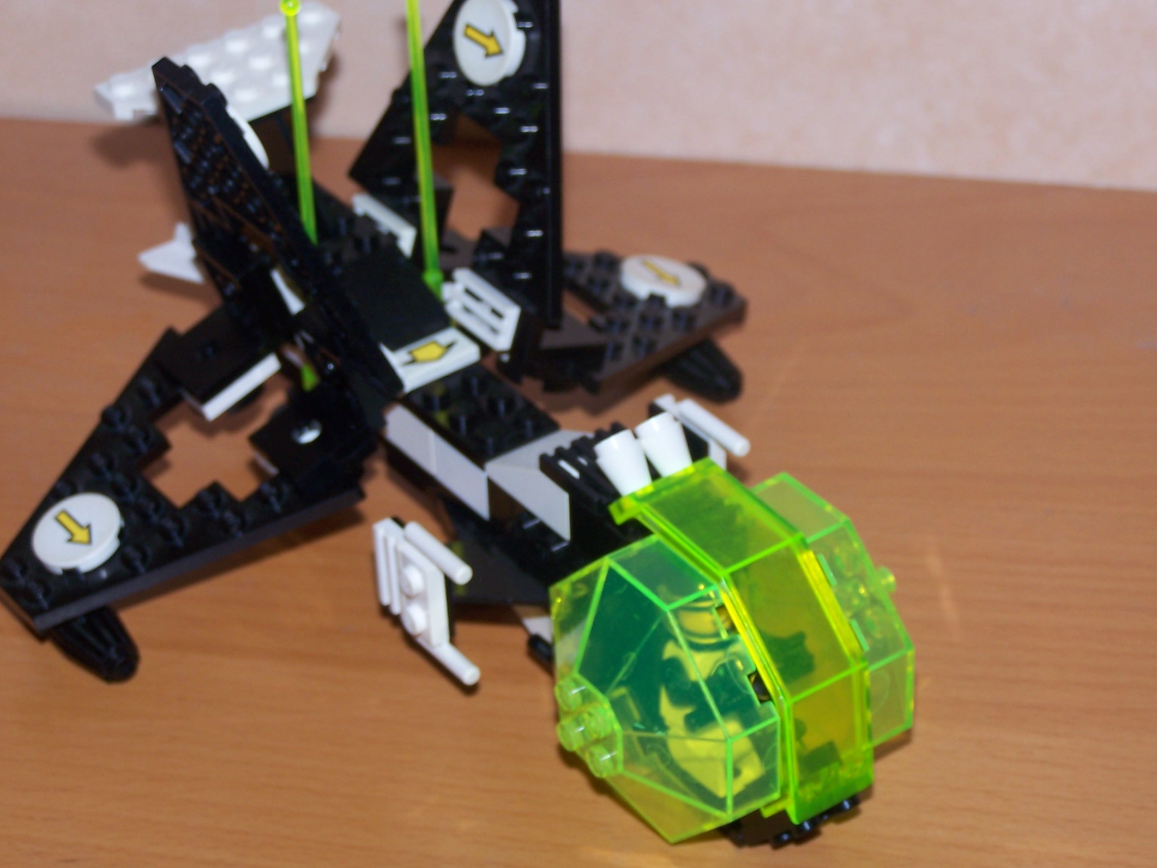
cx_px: 611
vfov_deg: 13.0
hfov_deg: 17.3
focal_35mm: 114
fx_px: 3811
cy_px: 456
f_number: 3.2
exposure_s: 1/90
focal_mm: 17.5
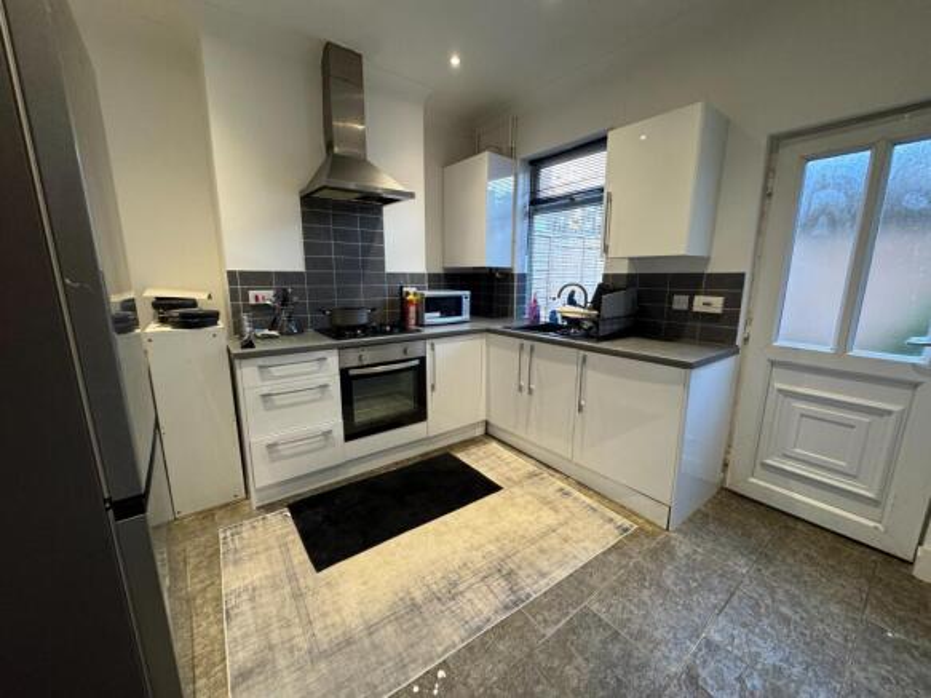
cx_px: 466
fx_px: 376
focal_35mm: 14
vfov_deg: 85.7
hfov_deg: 102.1
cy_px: 349
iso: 160
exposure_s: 1/50
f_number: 2.2
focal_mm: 2.22
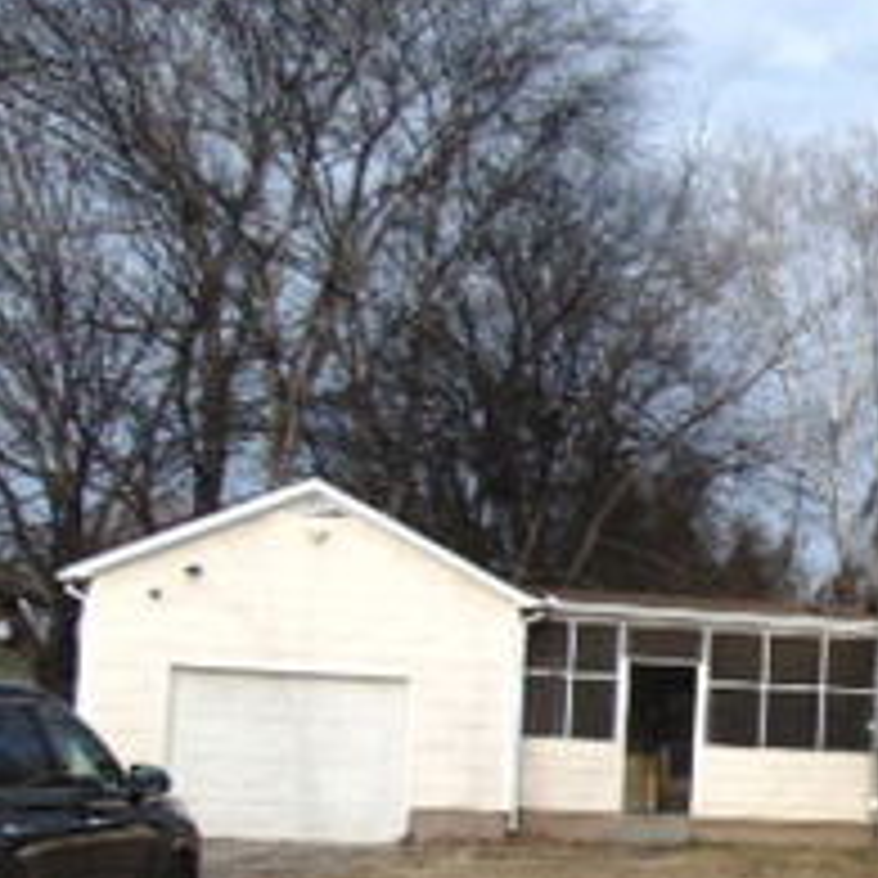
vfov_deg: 28.8
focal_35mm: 58
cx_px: 1144
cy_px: 729
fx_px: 1664
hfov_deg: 25.4
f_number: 7.7
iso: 80
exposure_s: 1/400
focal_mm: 4.5
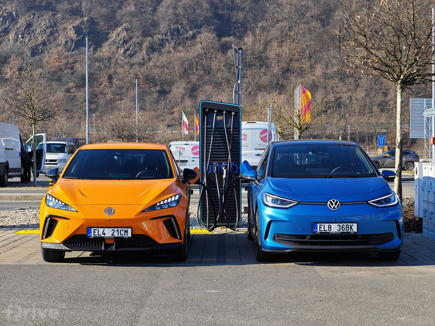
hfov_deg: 26.0
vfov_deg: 19.6
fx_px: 942
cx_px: 218
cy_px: 163
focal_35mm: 75
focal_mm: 12.28
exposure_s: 1/1421
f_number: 1.8
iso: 50
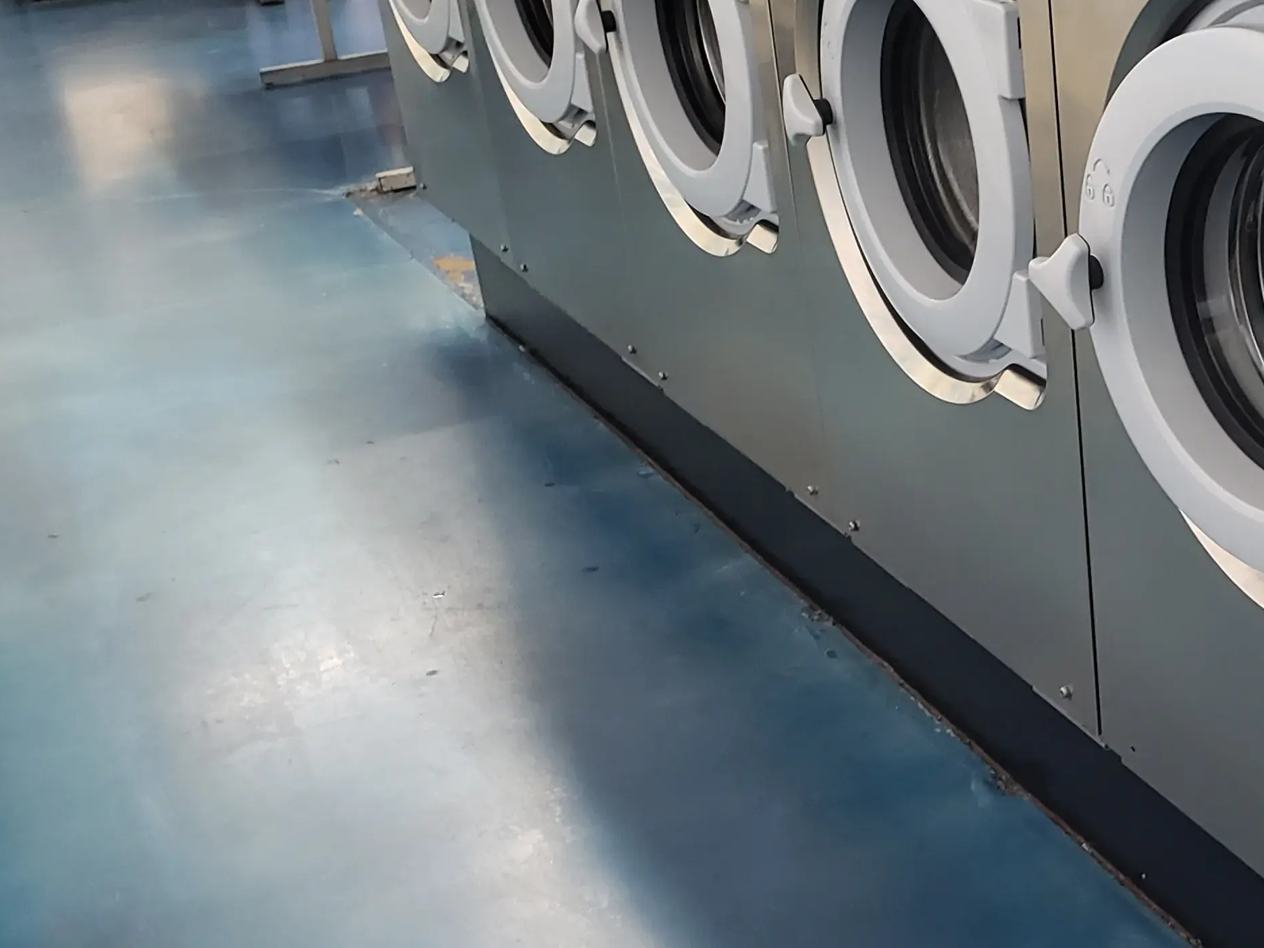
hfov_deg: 32.2
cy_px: 477
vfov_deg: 26.1
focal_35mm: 56
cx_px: 1206
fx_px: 2045
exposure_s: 1/24
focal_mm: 4.3
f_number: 2.4
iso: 250
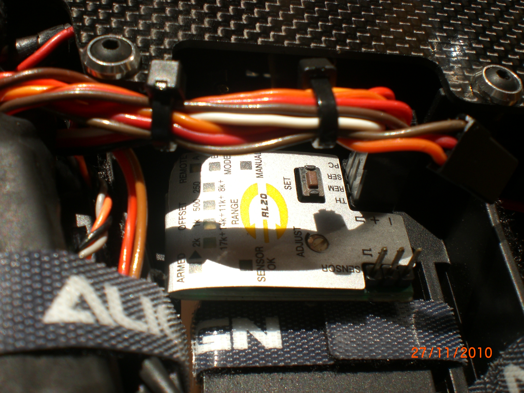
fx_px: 575
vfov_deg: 37.7
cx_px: 262
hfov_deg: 49.0
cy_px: 196
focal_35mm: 38
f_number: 4.4
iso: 50
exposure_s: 1/200
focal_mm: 6.3
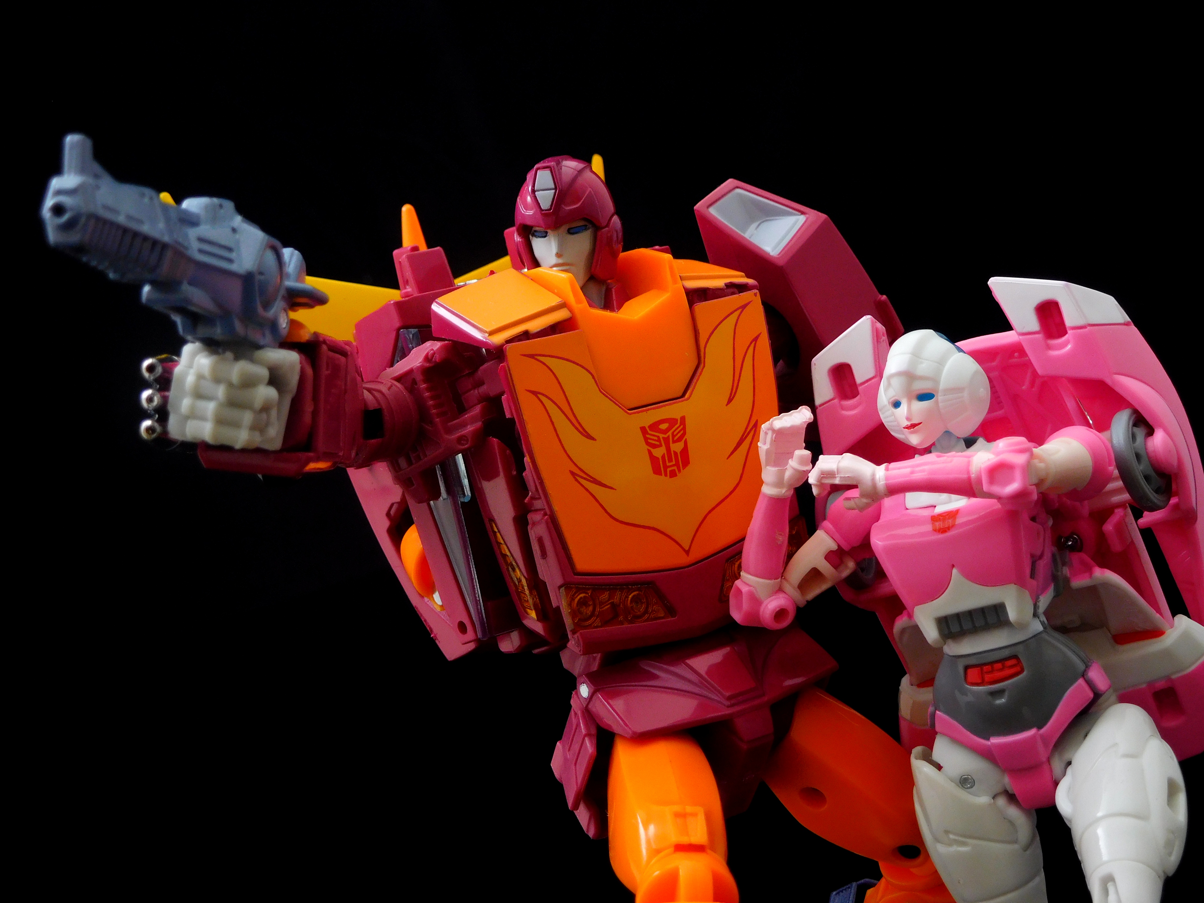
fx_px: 2435
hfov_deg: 27.8
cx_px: 602
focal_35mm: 70
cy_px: 452
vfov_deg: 21.0
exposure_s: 1/2
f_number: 4.5
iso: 200
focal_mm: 12.5
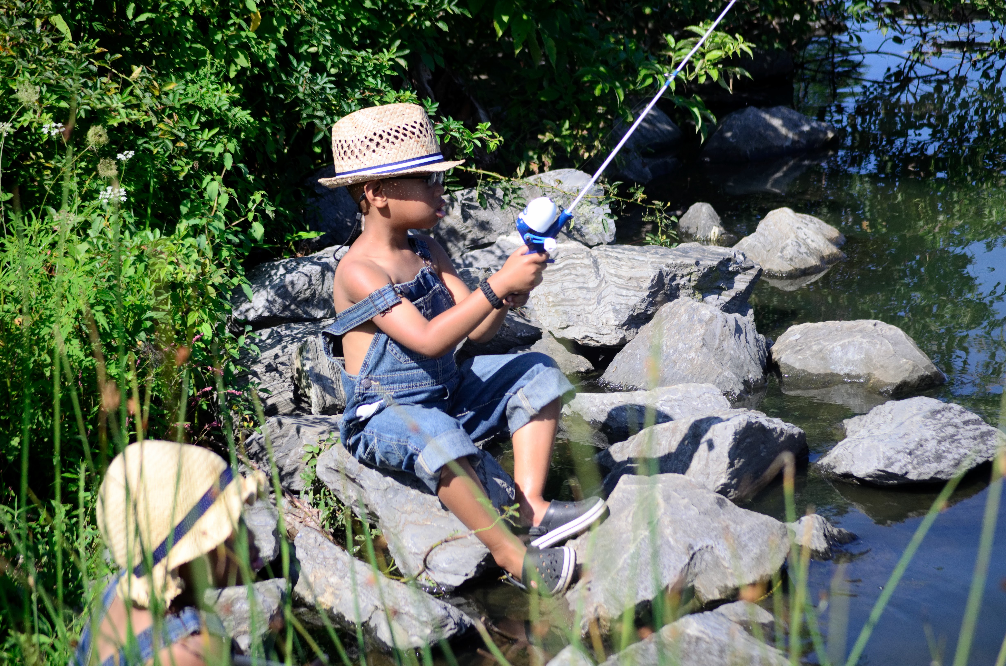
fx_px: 2315
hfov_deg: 24.5
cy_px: 333
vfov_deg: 16.4
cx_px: 503
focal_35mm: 83
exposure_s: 1/2500
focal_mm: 55
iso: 500
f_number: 4
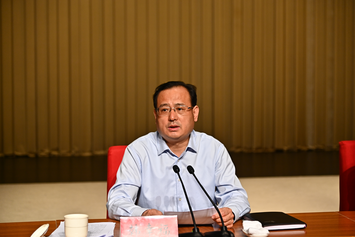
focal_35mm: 82
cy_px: 118
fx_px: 808
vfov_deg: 16.6
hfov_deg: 24.8
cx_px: 178
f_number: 4
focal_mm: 82
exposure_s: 1/125
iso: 640
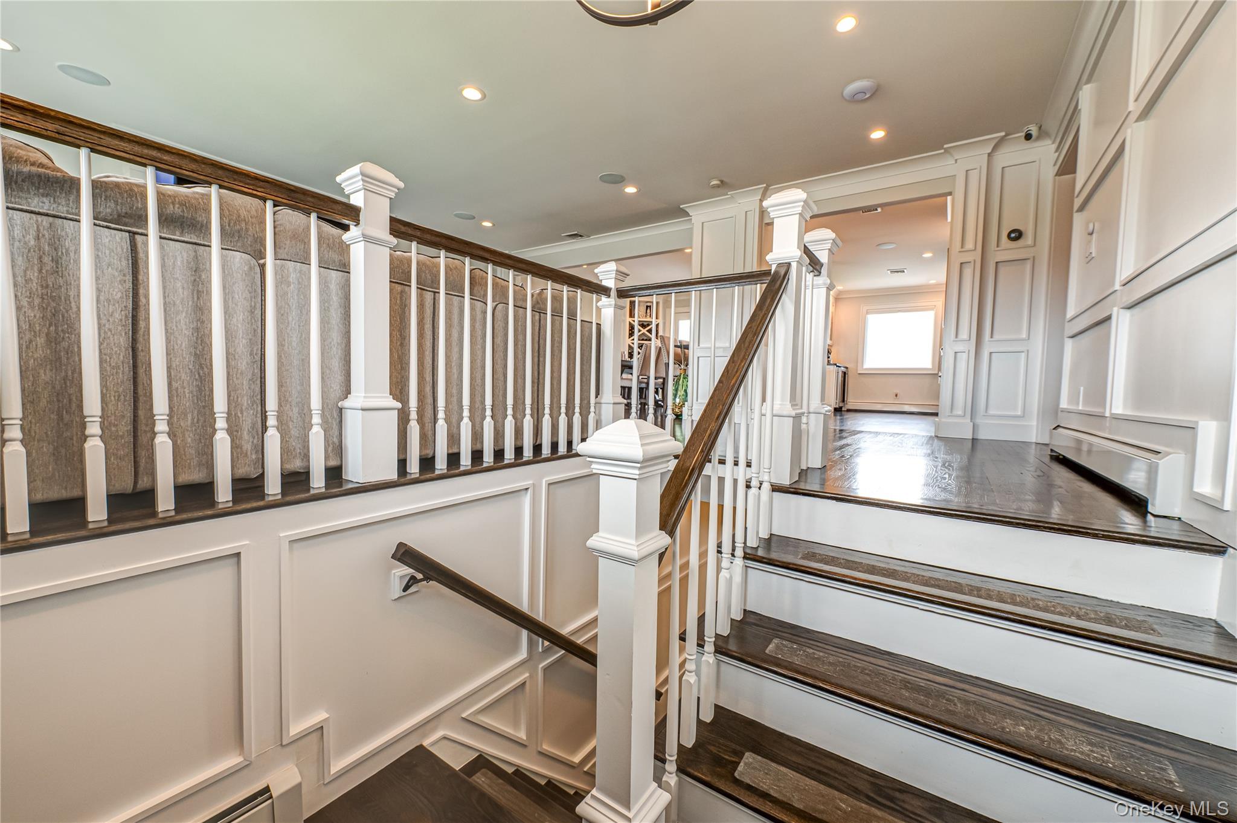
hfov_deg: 104.3
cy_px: 412
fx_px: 481
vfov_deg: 81.1
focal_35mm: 14
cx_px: 618
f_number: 8
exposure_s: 1/40
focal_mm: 14
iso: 400
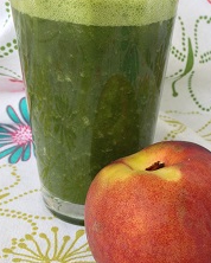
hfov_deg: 26.2
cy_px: 128
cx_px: 122
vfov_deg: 32.5
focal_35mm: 58
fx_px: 452
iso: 50
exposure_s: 1/181
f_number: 2.4
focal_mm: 4.12
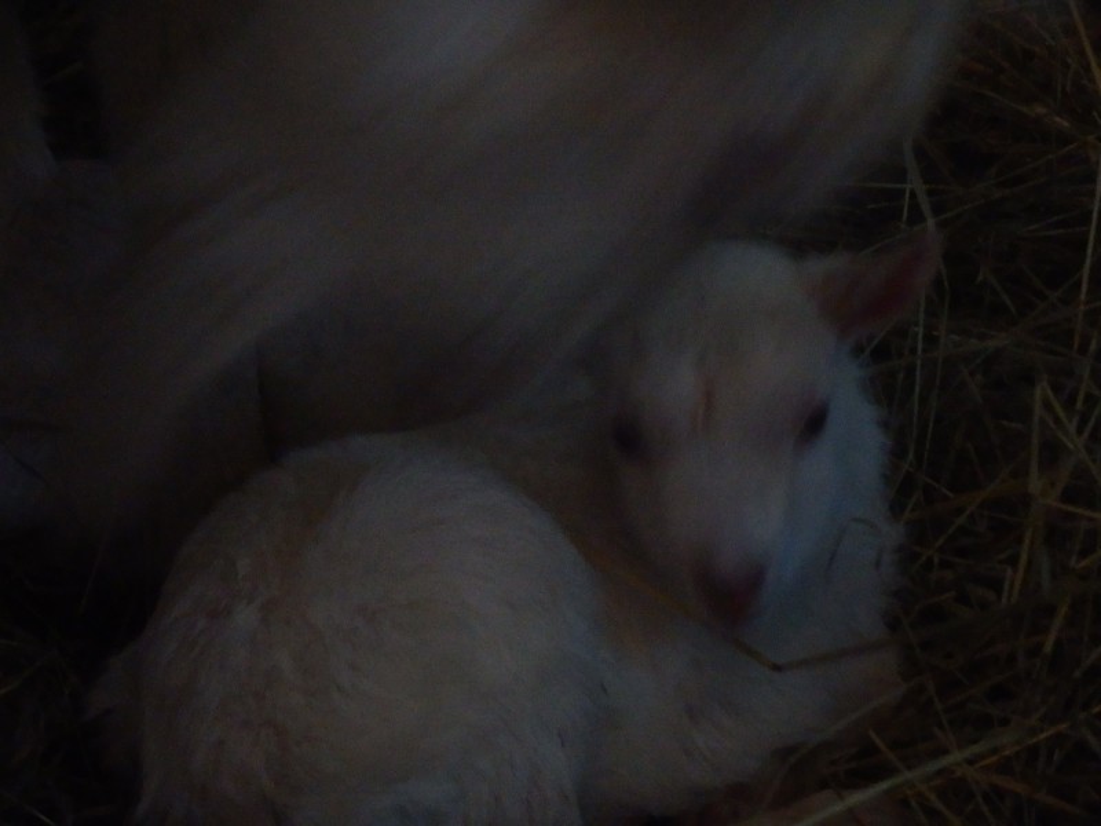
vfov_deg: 12.0
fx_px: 3944
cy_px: 413
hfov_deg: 15.9
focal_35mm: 124
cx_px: 550
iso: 1600
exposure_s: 1/8
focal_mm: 21.9
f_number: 5.7
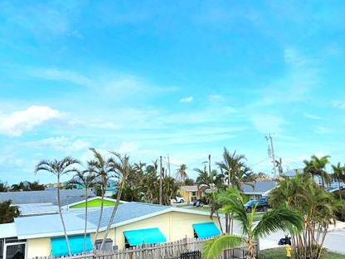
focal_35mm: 32
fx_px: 319
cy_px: 130
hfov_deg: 56.0
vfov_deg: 44.2
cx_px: 220
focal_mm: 1.74
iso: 40
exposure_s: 1/1667
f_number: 2.2
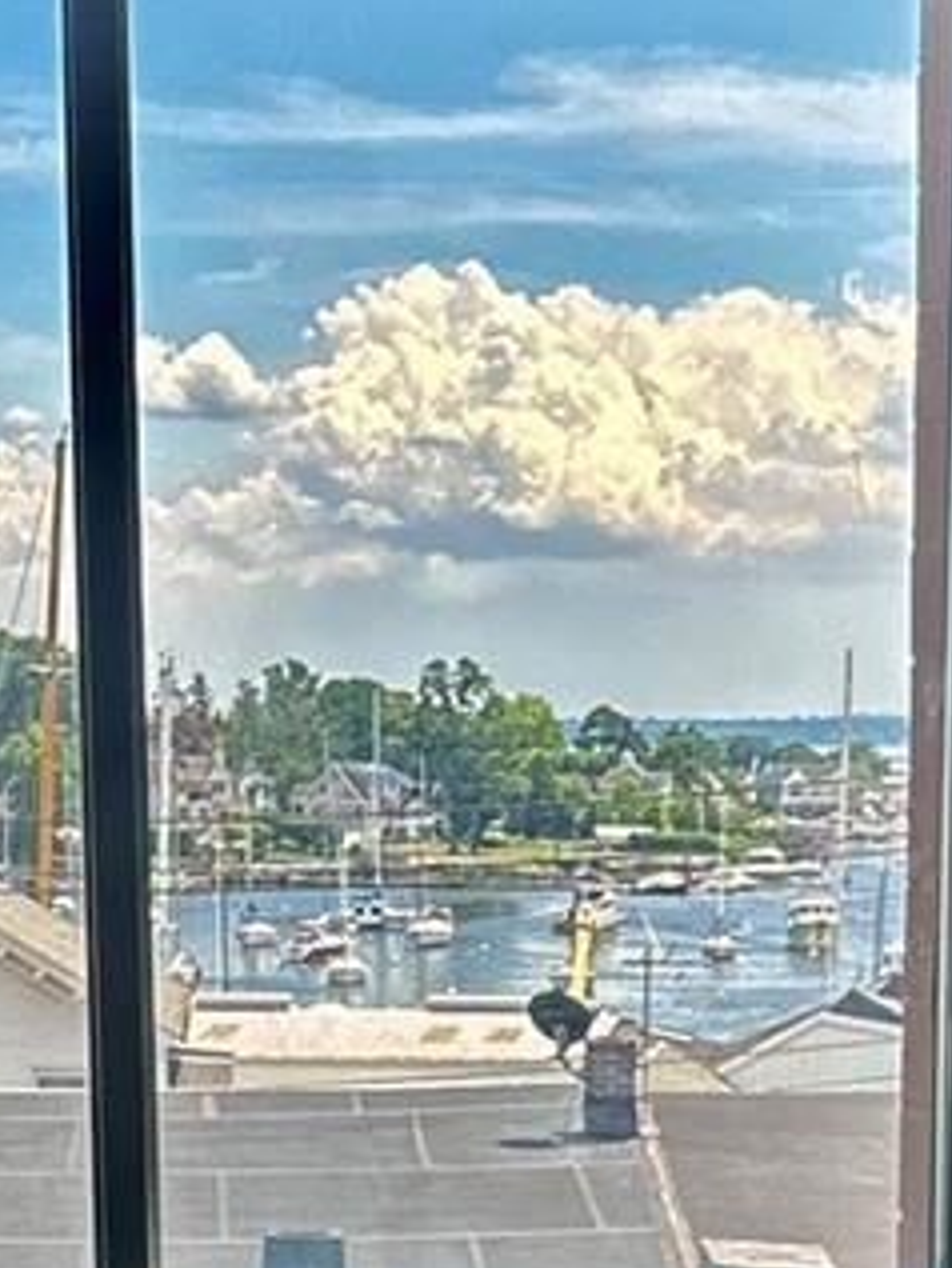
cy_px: 1836
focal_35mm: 126
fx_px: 4617
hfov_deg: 11.8
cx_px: 532
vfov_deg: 14.7
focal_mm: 5.96
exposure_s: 1/505
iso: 50
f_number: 1.6
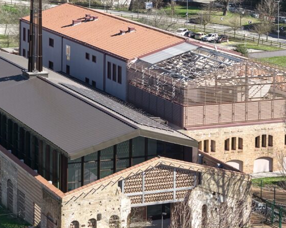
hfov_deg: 15.5
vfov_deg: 12.4
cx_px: 83
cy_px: 145
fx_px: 1049
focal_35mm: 124
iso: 200
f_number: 2.8
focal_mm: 19.35
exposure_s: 1/1000
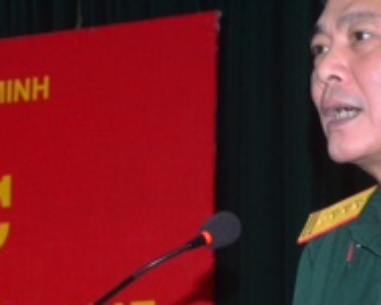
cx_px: 10
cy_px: 265
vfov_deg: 6.5
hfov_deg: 8.1
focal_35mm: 238
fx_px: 2682
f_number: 5
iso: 1000
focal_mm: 50
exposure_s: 1/250
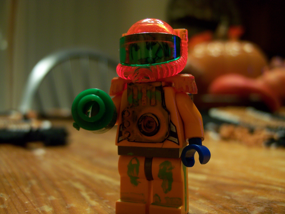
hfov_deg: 51.3
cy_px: 107
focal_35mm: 36
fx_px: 297
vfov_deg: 39.7
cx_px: 142
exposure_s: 1/8
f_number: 2.8
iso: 160
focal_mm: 6
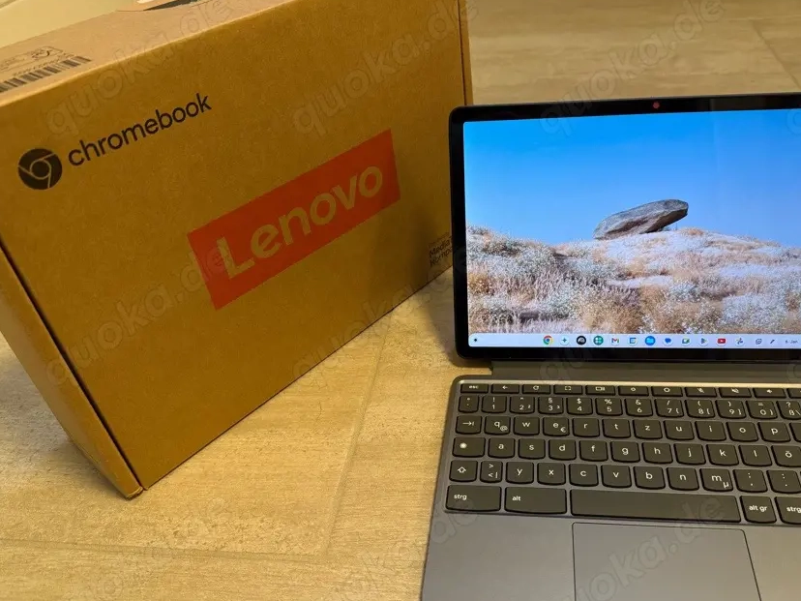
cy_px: 318
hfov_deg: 61.4
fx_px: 671
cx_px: 453
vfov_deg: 48.2
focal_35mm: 29
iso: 200
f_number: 1.78
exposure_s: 1/86
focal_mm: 6.76
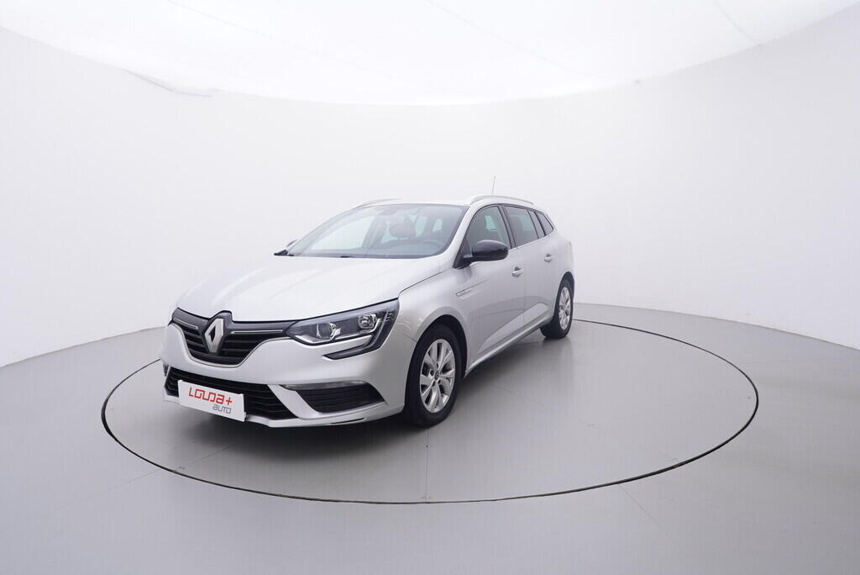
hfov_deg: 77.3
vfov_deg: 56.2
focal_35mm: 22
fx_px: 538
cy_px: 288
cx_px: 430
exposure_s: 1/80
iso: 200
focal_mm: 15
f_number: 5
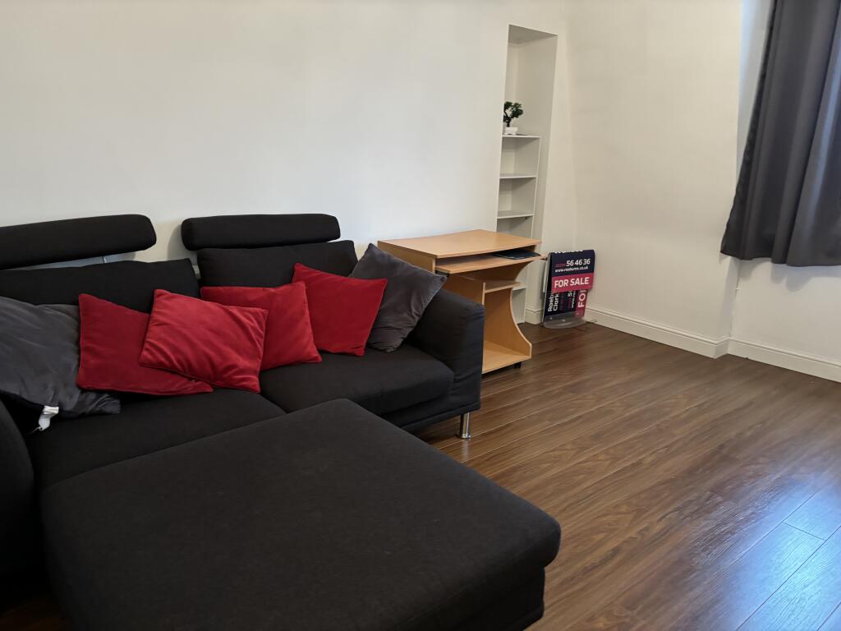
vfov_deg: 53.1
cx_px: 420
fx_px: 632
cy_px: 316
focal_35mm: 26
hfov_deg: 67.3
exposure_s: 1/33
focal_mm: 5.96
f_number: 1.6
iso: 500
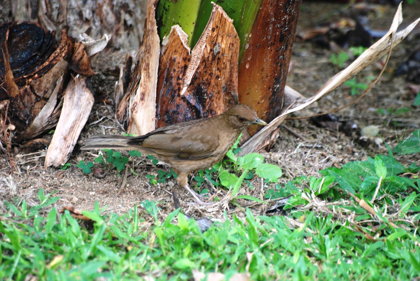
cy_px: 140
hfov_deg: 4.6
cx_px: 210
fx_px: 5256
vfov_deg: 3.1
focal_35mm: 450
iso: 400
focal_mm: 300
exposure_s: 1/100
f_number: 5.6
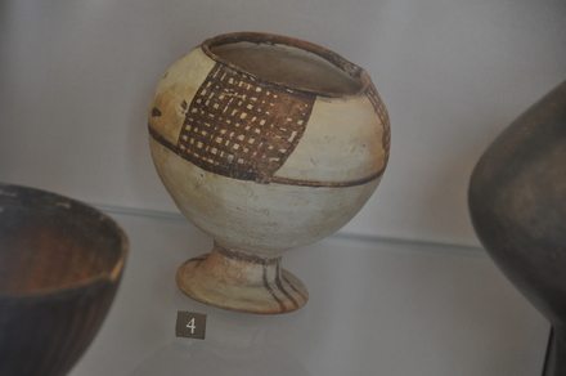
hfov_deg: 10.2
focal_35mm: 202
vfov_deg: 6.8
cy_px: 188
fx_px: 3179
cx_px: 283
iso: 800
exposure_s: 1/50
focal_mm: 135
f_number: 5.6
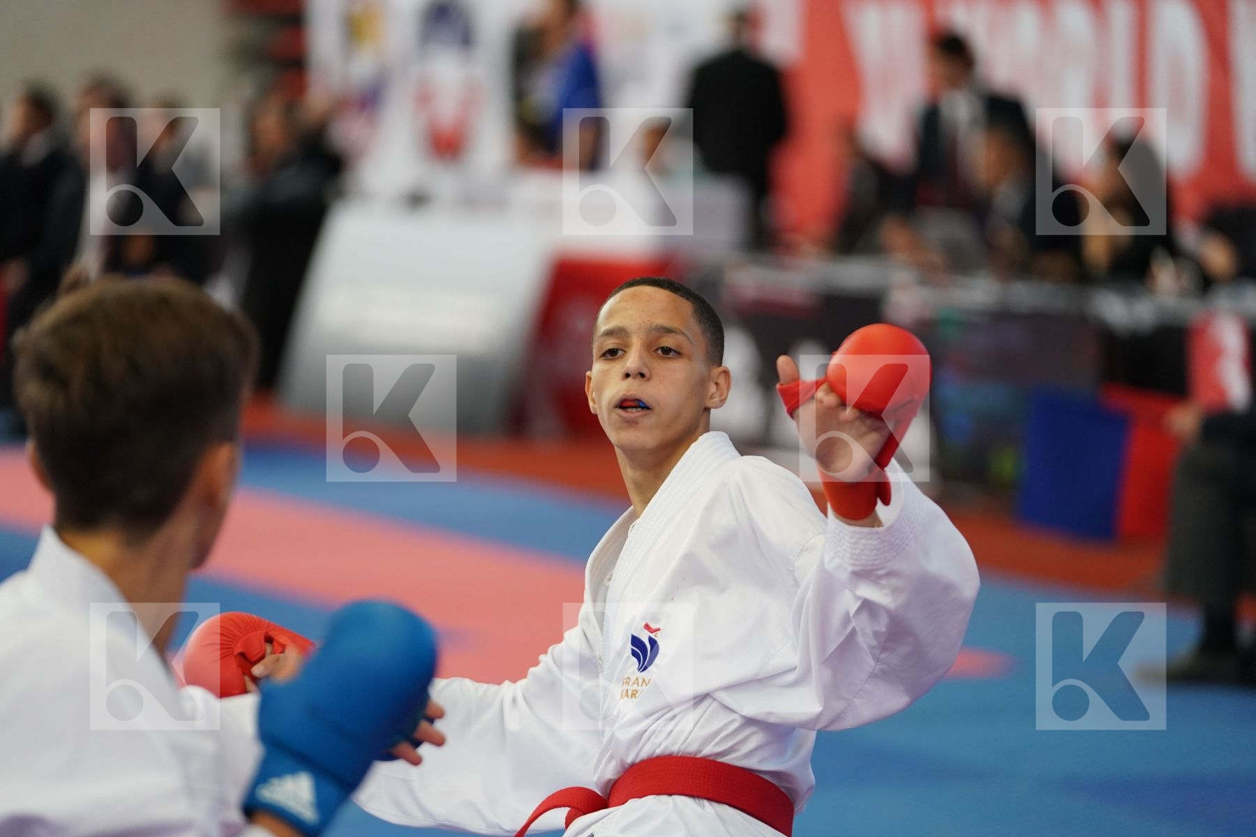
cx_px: 628
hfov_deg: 12.3
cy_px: 418
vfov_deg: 8.2
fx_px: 5826
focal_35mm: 167
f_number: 2.8
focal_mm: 167
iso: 2000
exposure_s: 1/1000
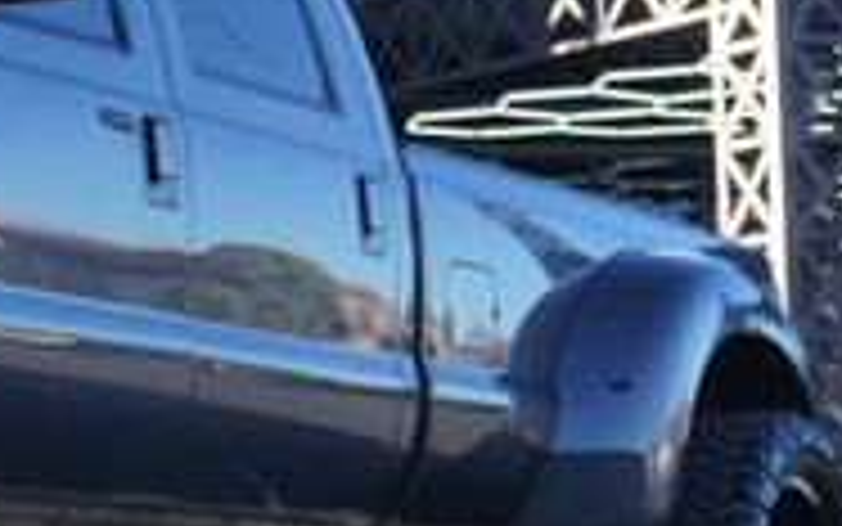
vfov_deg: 10.0
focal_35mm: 131
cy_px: 139
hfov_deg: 14.8
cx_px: -428
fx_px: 3001
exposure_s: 1/100
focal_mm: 25
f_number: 5.6
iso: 100
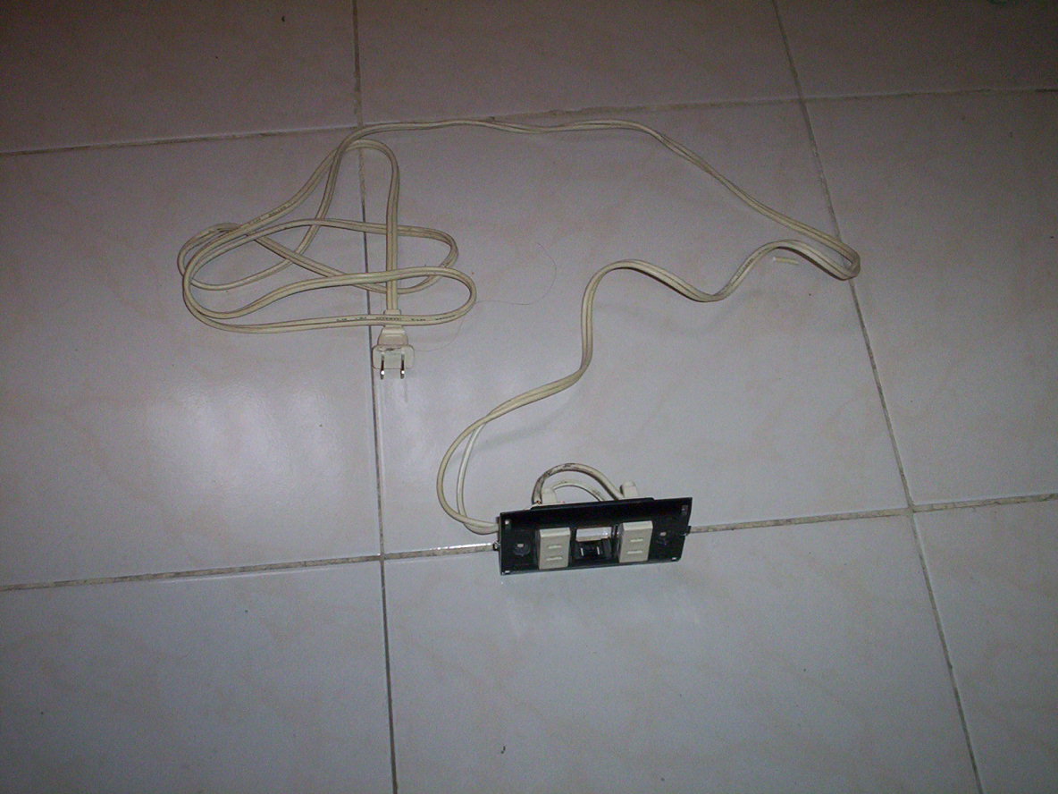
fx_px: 1161
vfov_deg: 37.7
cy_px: 397
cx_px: 529
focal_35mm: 38
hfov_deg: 49.0
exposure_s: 1/60
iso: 140
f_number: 4.5
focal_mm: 4.99
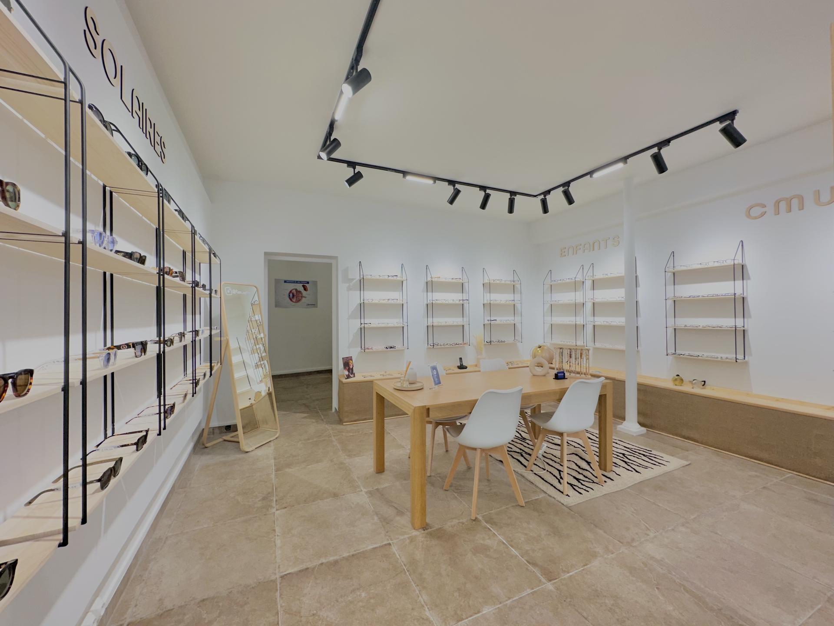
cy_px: 313
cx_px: 417
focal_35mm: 14
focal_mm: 2.22
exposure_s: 1/100
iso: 64
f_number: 2.2
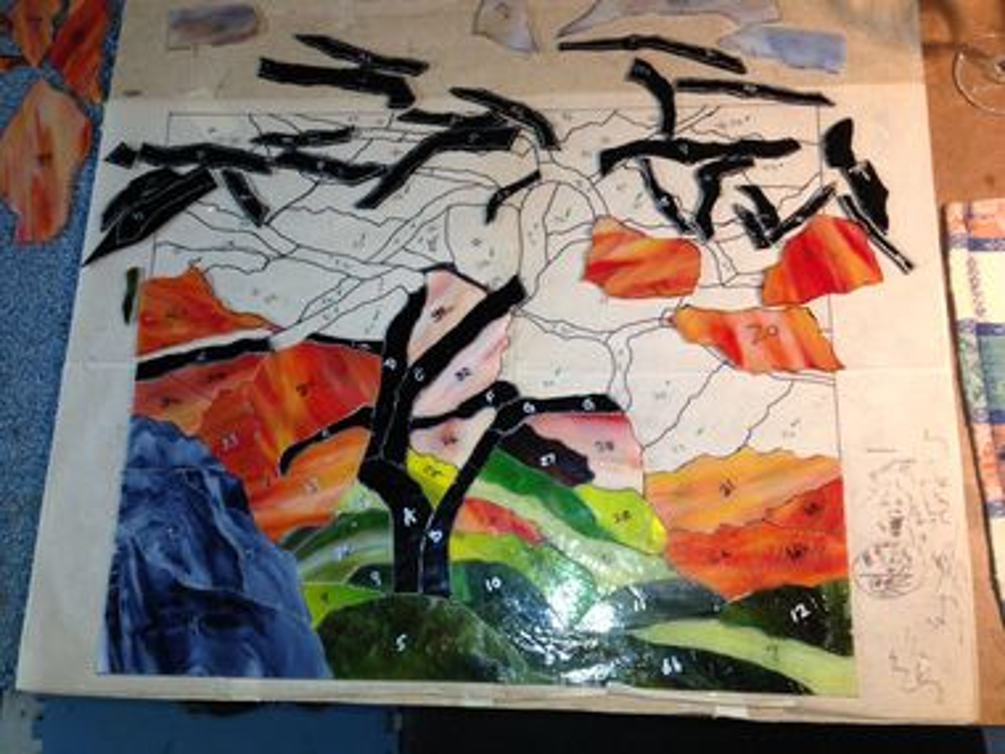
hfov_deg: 55.4
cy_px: 377
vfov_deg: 42.9
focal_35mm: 33
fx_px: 958
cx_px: 502
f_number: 2.4
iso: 64
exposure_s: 1/20
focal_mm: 4.13
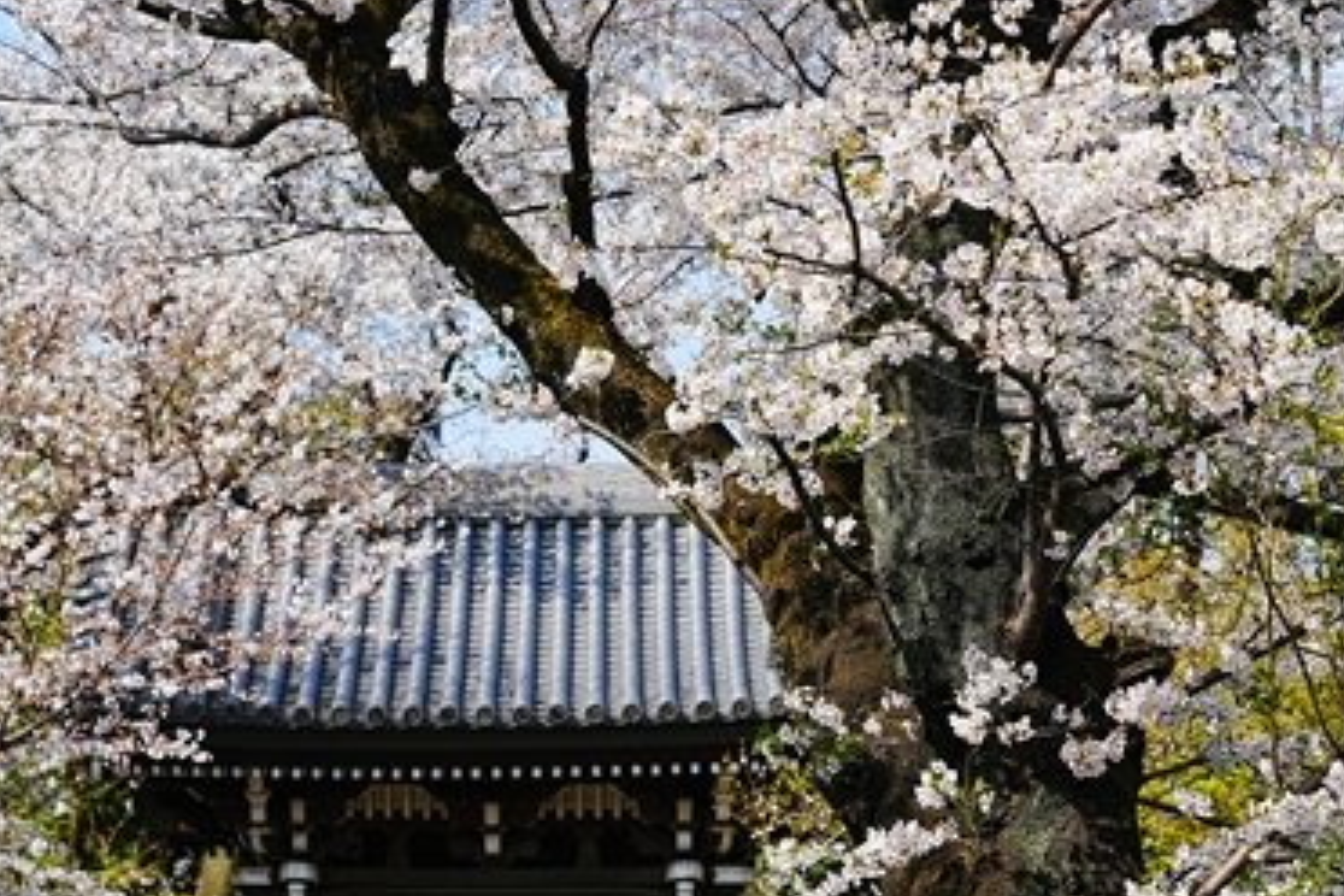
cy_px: 435
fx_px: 4218
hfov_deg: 18.1
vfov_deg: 12.1
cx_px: 705
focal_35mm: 113
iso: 100
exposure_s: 1/320
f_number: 6.3
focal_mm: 105
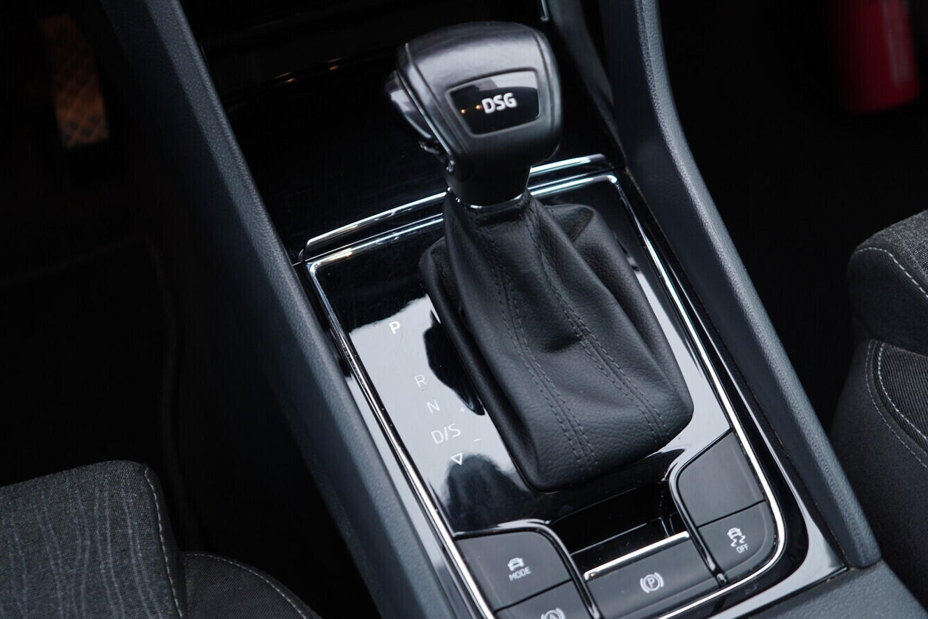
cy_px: 313
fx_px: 1005
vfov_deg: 34.2
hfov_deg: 49.5
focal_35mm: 39
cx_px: 501
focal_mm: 24
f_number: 2.8
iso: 250
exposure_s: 1/40
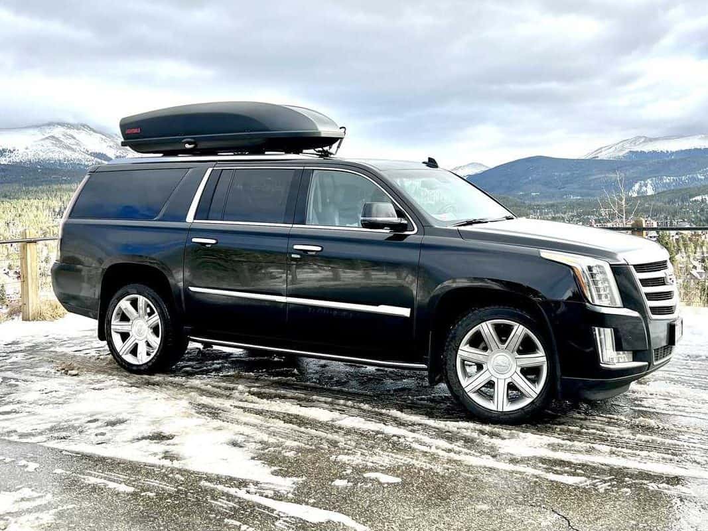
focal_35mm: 26
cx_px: 354
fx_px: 532
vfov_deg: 53.1
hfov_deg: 67.3
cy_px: 266
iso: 50
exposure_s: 1/1468
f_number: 1.5
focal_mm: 5.7
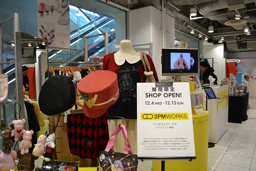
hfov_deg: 67.4
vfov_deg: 47.9
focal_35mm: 27
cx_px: 128
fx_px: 192
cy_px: 86
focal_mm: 18
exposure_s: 1/160
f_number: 3.5
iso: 800
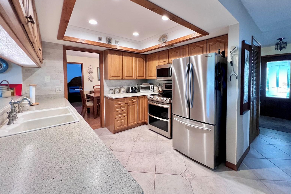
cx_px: 150
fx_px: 113
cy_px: 84
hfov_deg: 104.2
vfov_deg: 80.8
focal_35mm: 14
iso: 320
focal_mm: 1.57
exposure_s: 1/60
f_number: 1.8
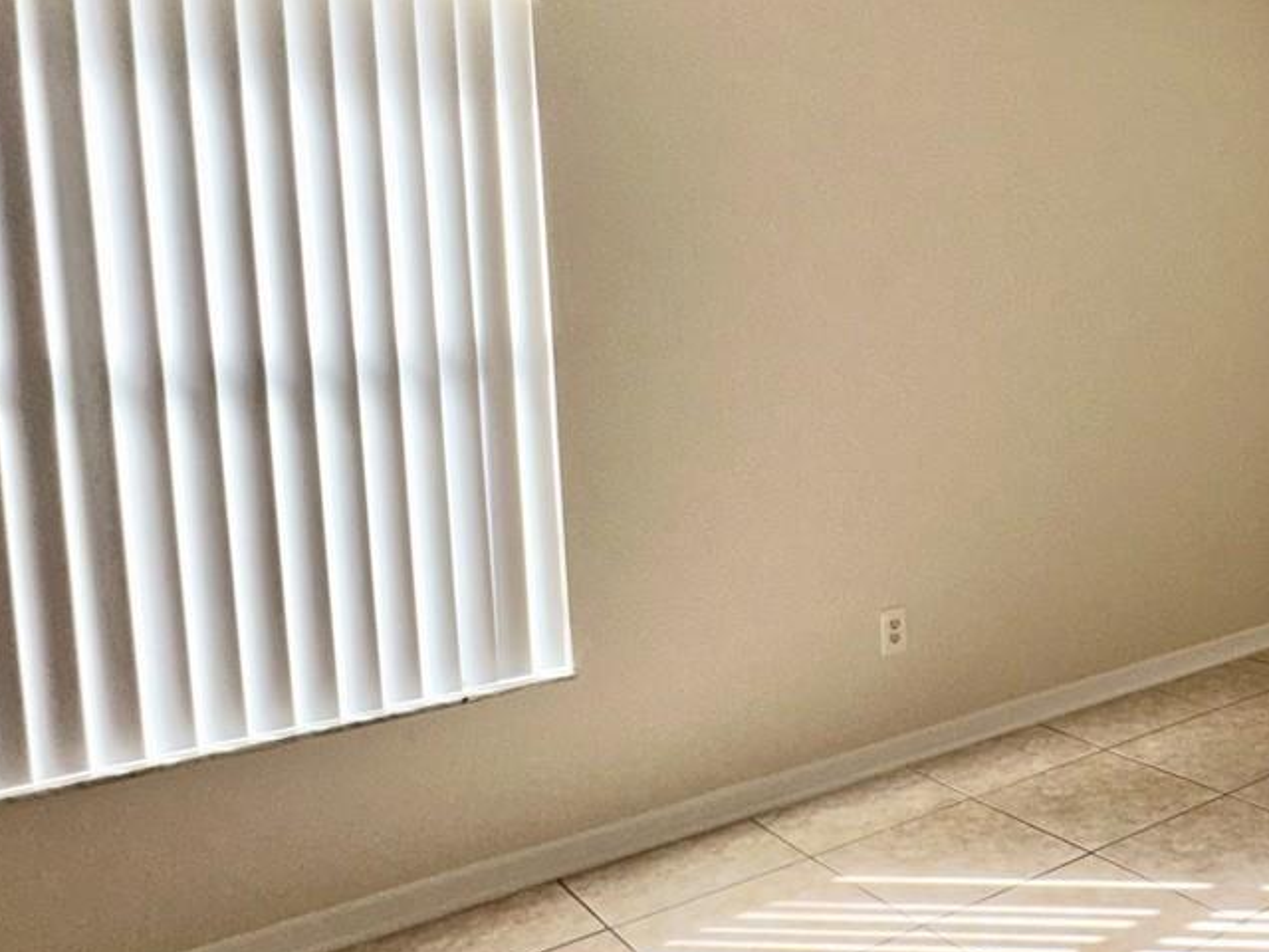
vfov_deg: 40.6
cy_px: 391
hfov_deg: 47.6
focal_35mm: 35
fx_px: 1283
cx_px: 1128
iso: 32
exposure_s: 1/311
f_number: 2.2
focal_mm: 2.22
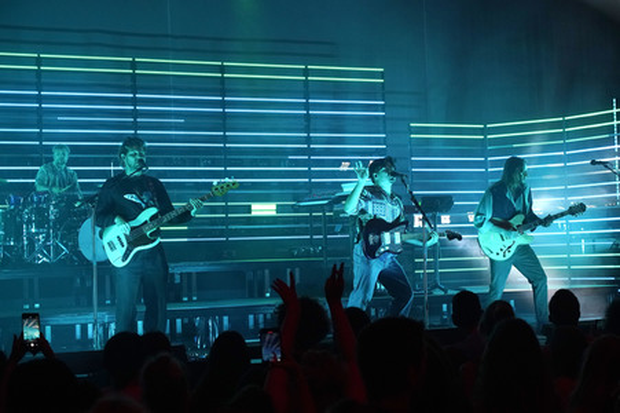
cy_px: 206
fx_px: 1119
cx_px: 310
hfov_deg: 31.0
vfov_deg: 20.9
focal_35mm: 65
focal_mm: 65
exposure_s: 1/250
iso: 3200
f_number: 5.6
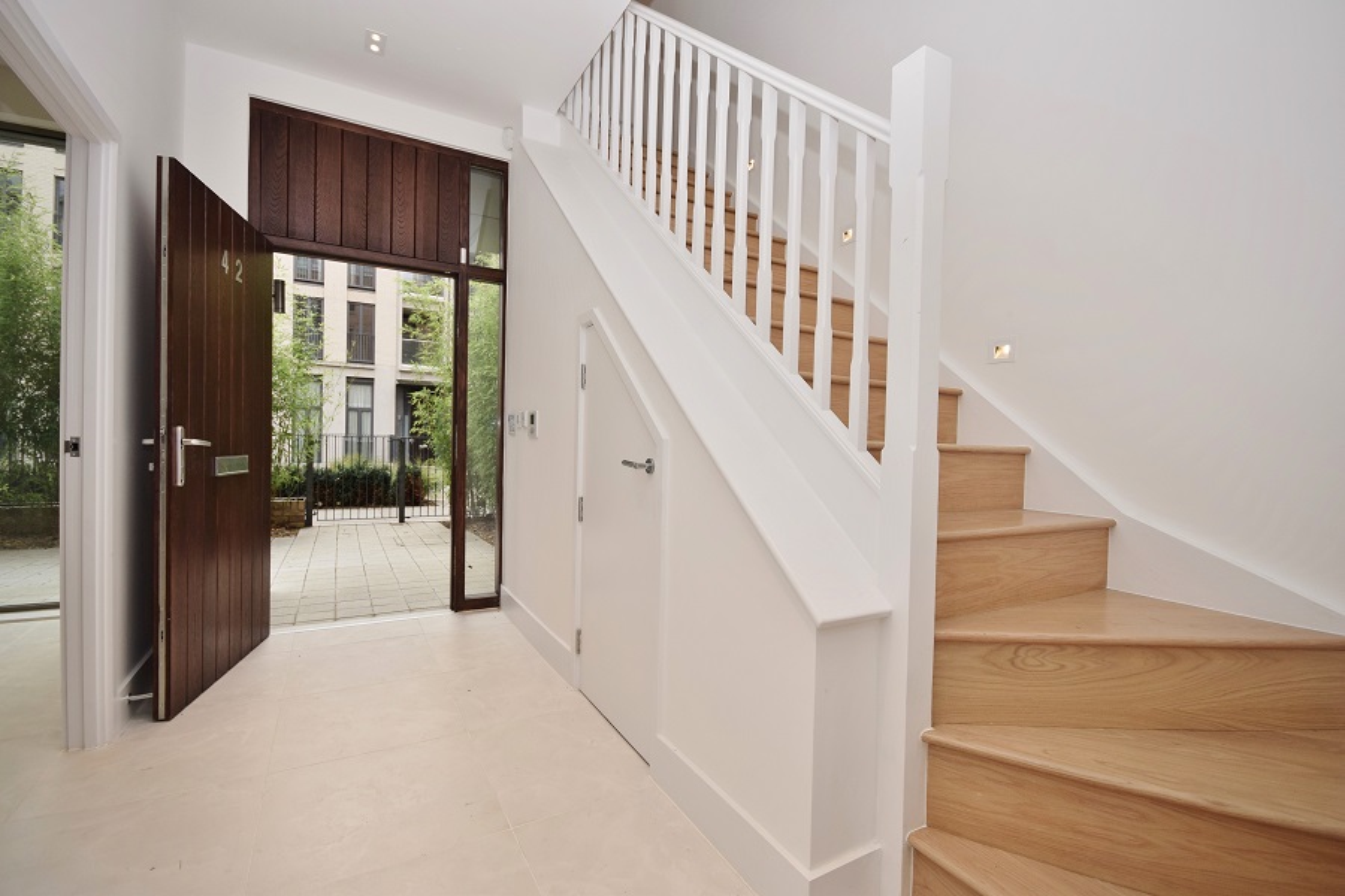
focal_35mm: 15
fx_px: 560
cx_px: 672
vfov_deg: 77.3
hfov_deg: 100.4
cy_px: 448
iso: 450
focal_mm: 10
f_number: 5.6
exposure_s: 1/125
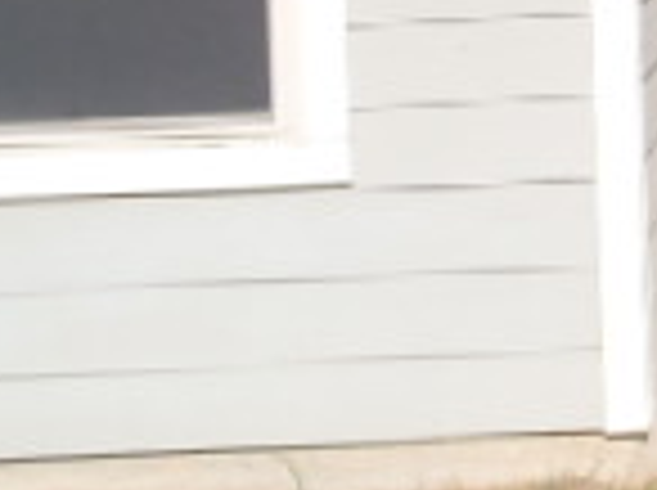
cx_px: 1224
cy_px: -175
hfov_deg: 14.0
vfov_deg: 11.6
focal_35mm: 123
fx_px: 2331
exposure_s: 1/640
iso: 80
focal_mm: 5
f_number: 3.9
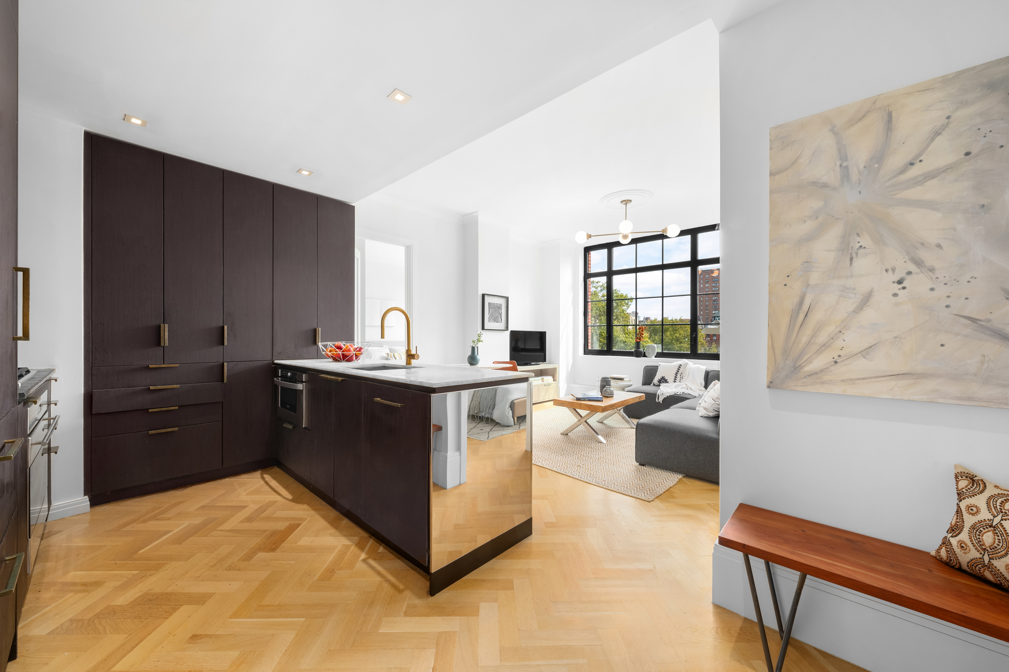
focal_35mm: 13
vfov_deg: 85.4
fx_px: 364
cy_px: 336
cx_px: 504
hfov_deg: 108.3
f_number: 16
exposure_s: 1/2.5
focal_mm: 13
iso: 800
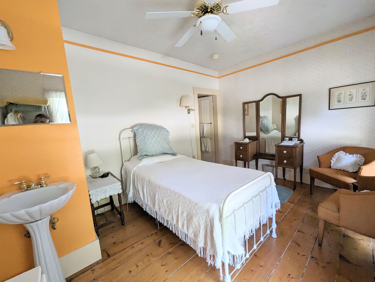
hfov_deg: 106.1
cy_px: 141
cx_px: 188
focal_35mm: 13
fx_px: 141
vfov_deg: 90.1
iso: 347
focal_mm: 1.95
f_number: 2.2
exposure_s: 1/41.3
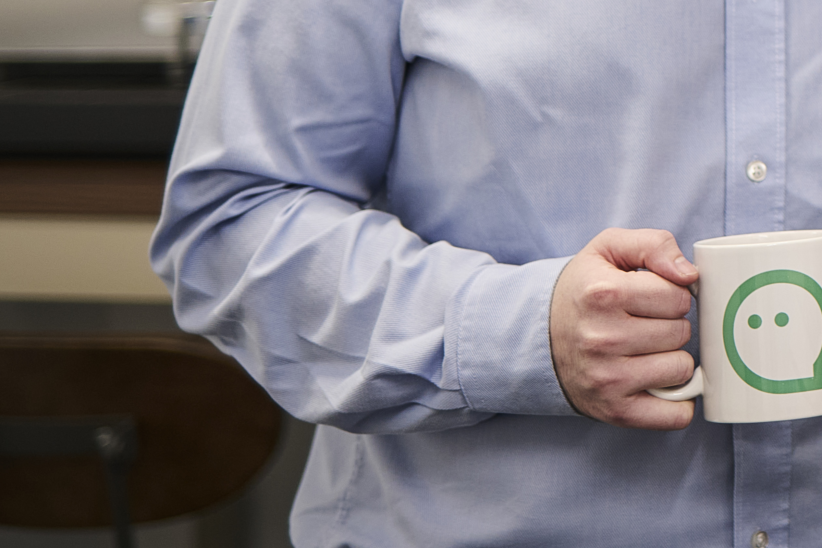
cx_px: 1325
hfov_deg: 11.9
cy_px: -259
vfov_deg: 8.3
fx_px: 3721
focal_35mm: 163
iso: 160
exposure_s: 1/80
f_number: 2
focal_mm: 50
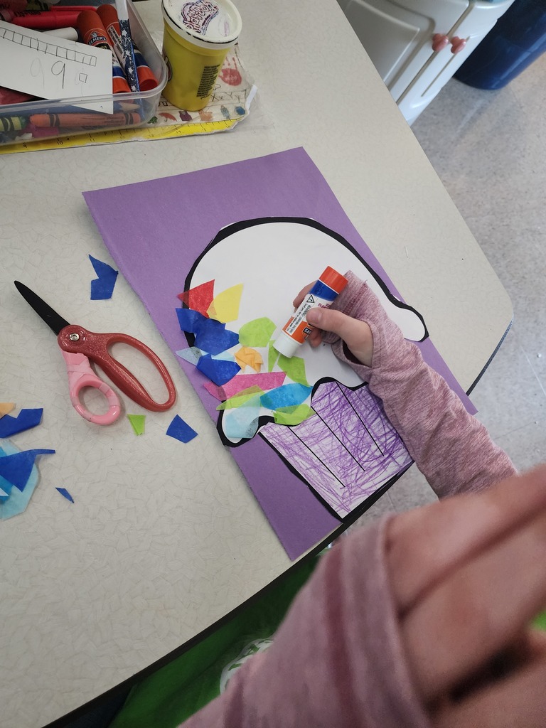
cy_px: 364
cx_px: 273
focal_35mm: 23
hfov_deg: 58.9
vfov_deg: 73.9
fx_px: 484
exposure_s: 1/60
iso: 500
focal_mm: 6.4
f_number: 1.8
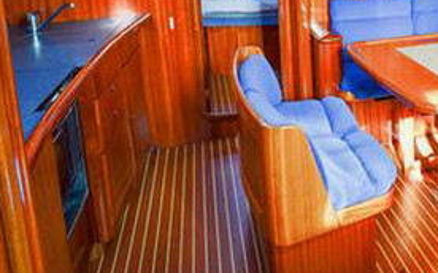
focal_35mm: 39
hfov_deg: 40.9
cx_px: 478
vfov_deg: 30.9
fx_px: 465
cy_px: 15
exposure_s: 1/100
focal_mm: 17
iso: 800
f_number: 5
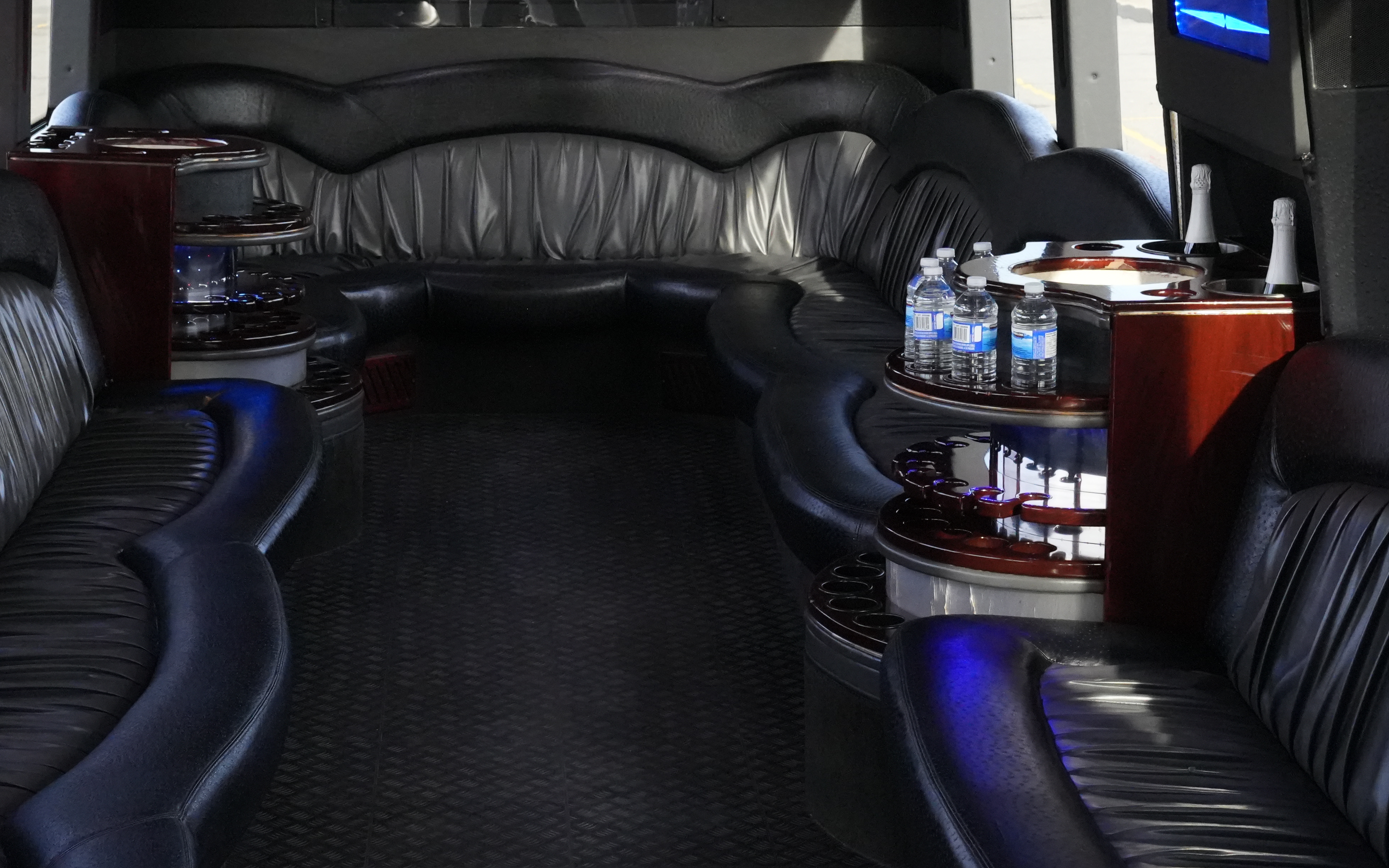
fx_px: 2839
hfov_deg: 27.3
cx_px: 466
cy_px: 346
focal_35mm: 75
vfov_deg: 17.4
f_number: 11
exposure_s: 1/60
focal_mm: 41
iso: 8000
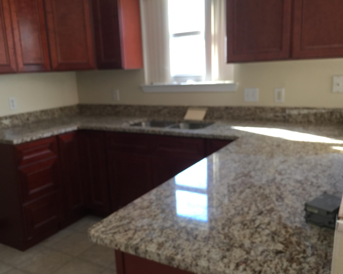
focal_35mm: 31
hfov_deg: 57.1
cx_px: 159
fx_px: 315
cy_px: 139
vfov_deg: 47.1
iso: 32
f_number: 2.2
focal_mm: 4.15
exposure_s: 1/15
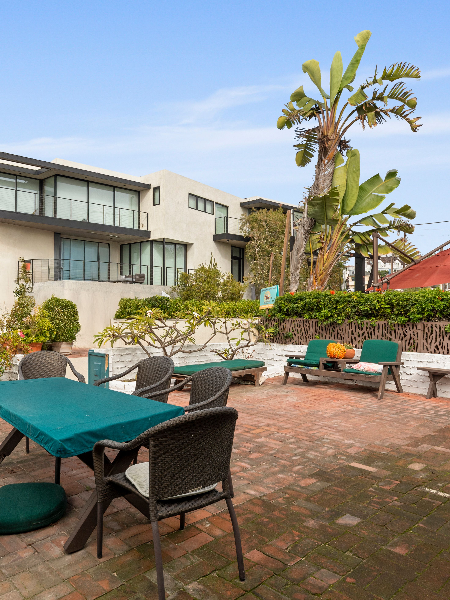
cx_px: 163
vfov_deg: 69.4
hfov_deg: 54.1
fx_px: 433
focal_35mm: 25
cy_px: 296
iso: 250
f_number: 9
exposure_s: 1/400
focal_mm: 17
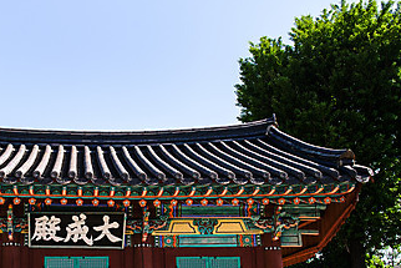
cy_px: 184
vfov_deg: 24.9
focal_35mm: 54
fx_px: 602
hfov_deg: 35.8
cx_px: 86
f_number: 8
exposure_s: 1/400
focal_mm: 29
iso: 200
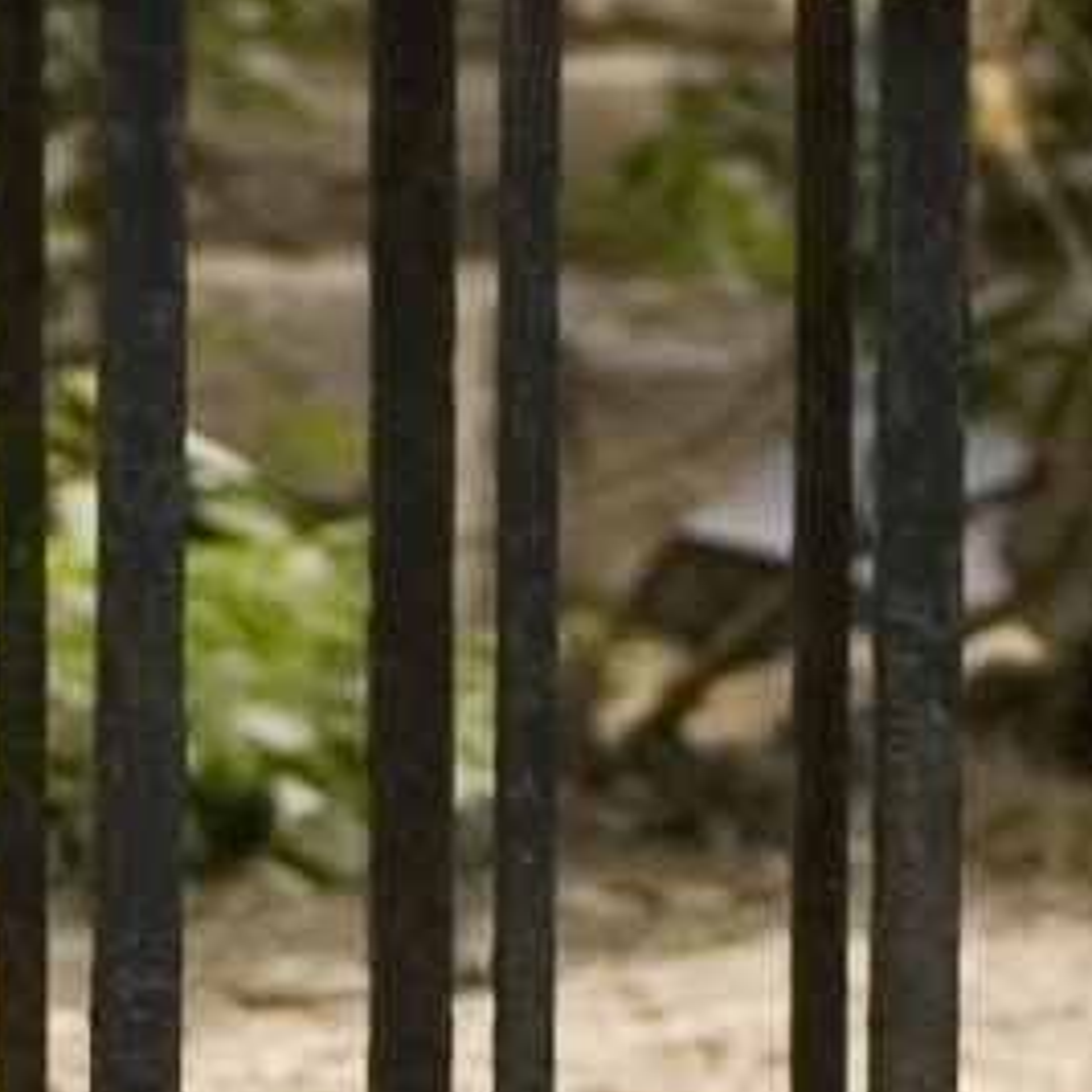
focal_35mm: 718
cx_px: -188
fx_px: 25626
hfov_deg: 2.4
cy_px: 3939
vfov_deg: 2.4
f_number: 5.6
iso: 200
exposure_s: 1/60
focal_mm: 50
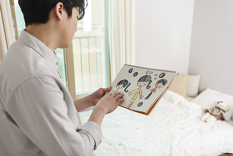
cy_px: 78
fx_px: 220
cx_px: 116
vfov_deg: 38.9
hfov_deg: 55.8
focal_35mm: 34
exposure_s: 1/125
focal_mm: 34
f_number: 3.5
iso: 320
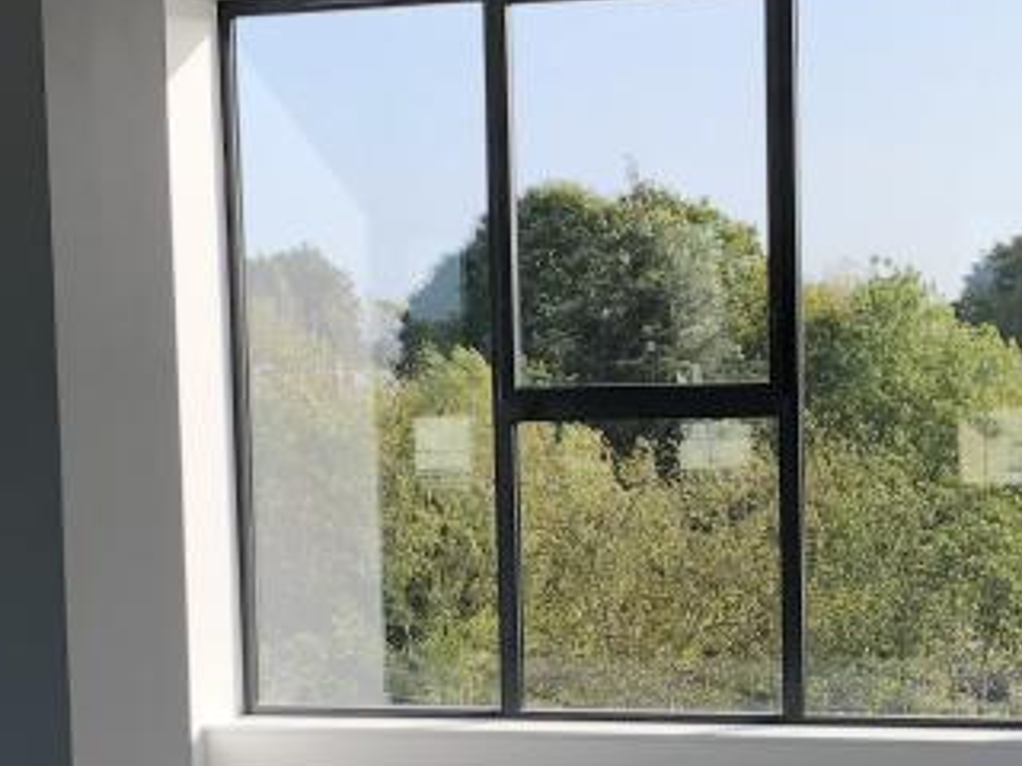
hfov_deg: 17.6
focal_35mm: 112
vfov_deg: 13.2
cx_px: 562
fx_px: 3307
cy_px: 629
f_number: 1.8
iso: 20
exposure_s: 1/397
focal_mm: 3.99
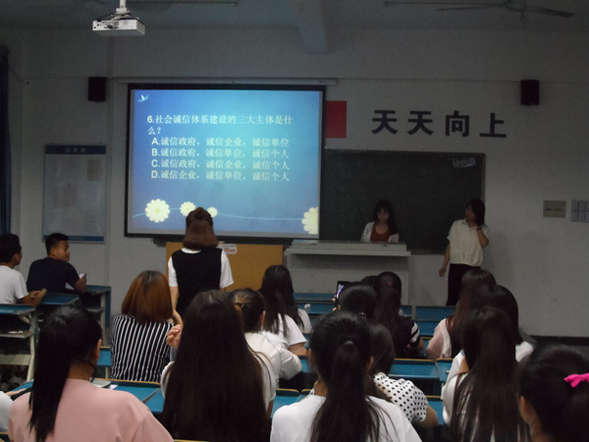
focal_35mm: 53
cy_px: 221
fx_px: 902
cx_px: 294
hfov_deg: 36.2
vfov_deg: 27.5
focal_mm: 8.7
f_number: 4
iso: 800
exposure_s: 1/20
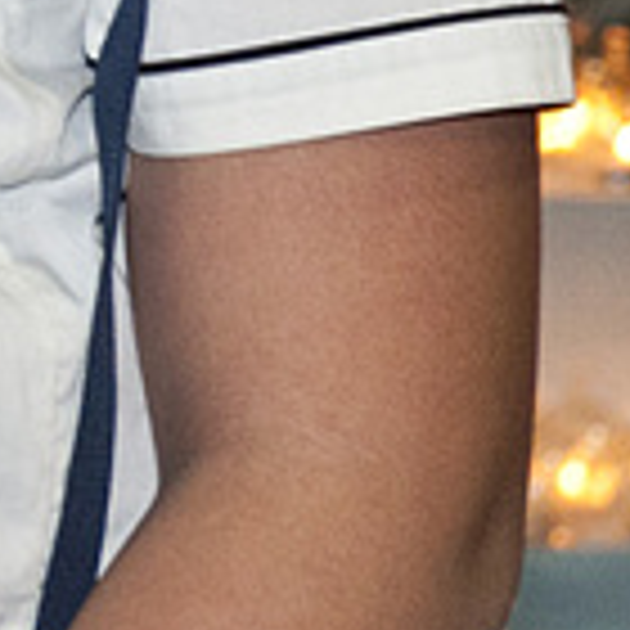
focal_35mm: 451
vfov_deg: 3.8
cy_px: -819
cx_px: -1944
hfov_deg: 3.7
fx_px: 9286
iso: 800
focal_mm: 62
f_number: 7.1
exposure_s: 1/60
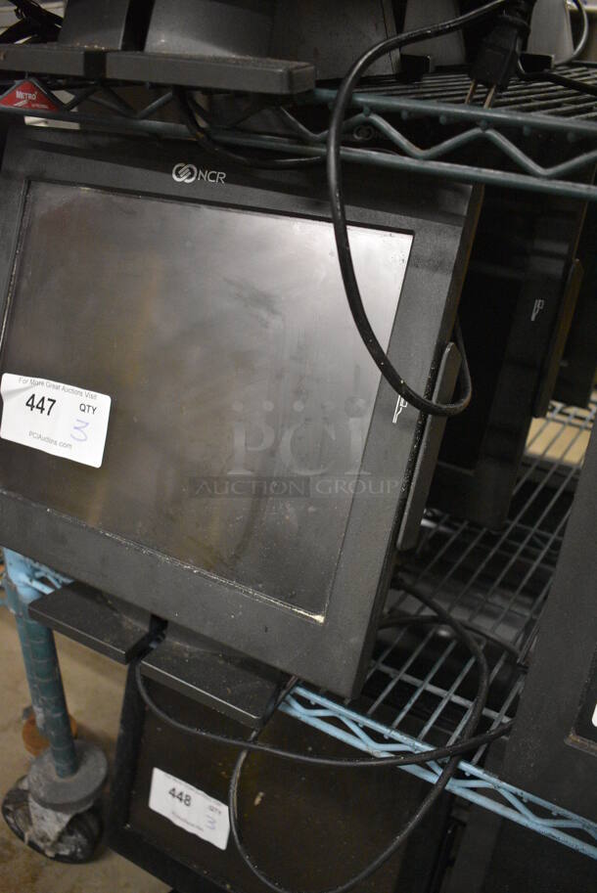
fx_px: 820
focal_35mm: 33
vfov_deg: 57.2
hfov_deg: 40.0
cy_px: 446
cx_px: 298
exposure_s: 1/125
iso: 4500
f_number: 3.8
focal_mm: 22
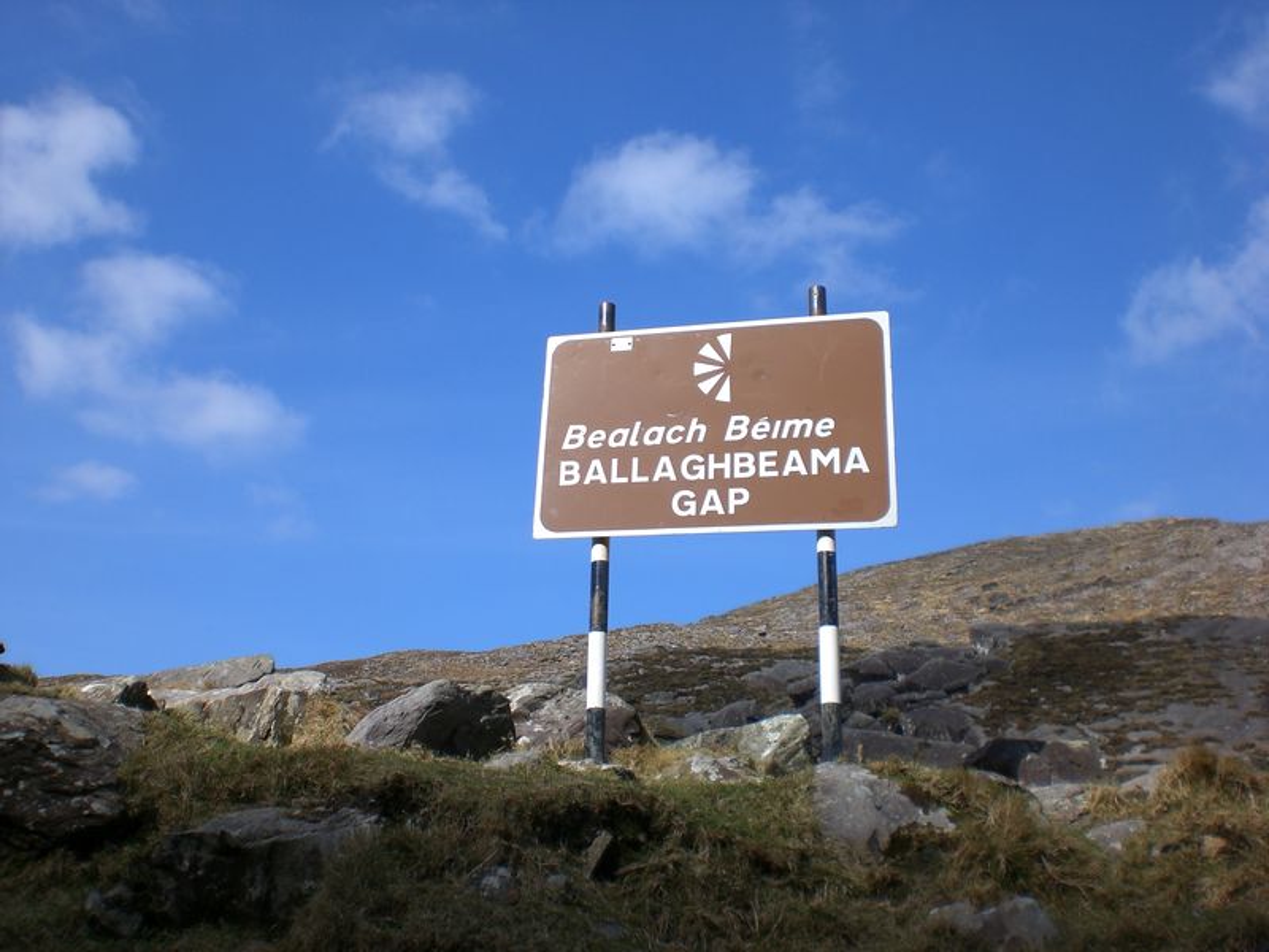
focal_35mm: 38
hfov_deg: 49.0
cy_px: 476
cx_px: 634
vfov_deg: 37.7
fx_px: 1393
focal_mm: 6.3
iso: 50
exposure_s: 1/500
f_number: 4.4
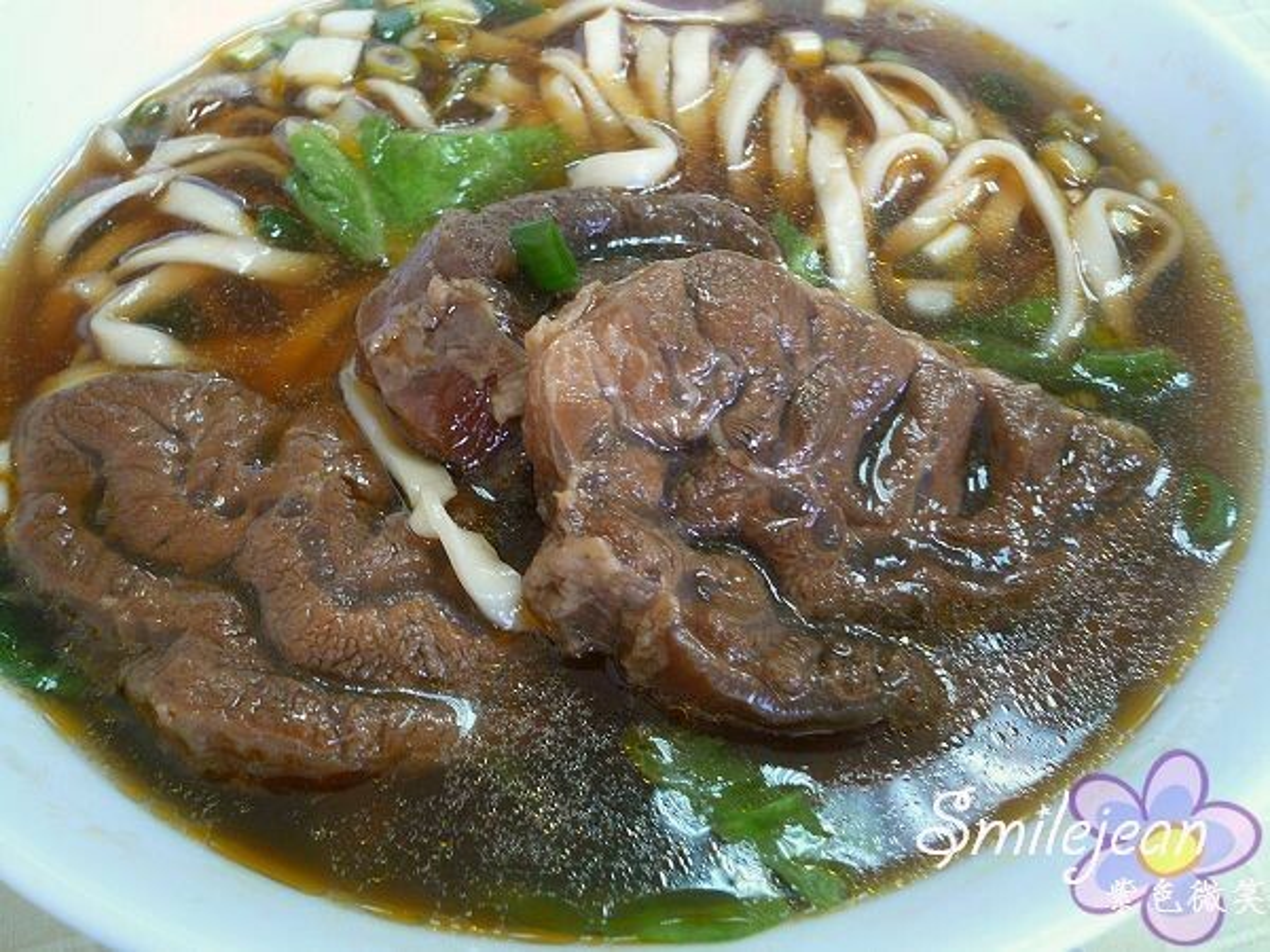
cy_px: 476
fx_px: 1284
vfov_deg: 40.7
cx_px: 635
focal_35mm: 35
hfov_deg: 52.6
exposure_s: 1/15
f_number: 3
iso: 160
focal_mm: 5.7
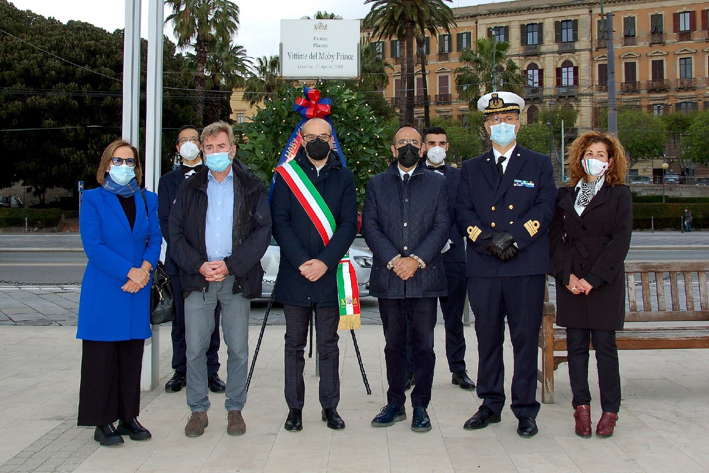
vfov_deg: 40.0
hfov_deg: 57.2
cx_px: 354
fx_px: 650
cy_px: 236
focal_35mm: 33
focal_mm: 22
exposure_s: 1/250
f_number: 8
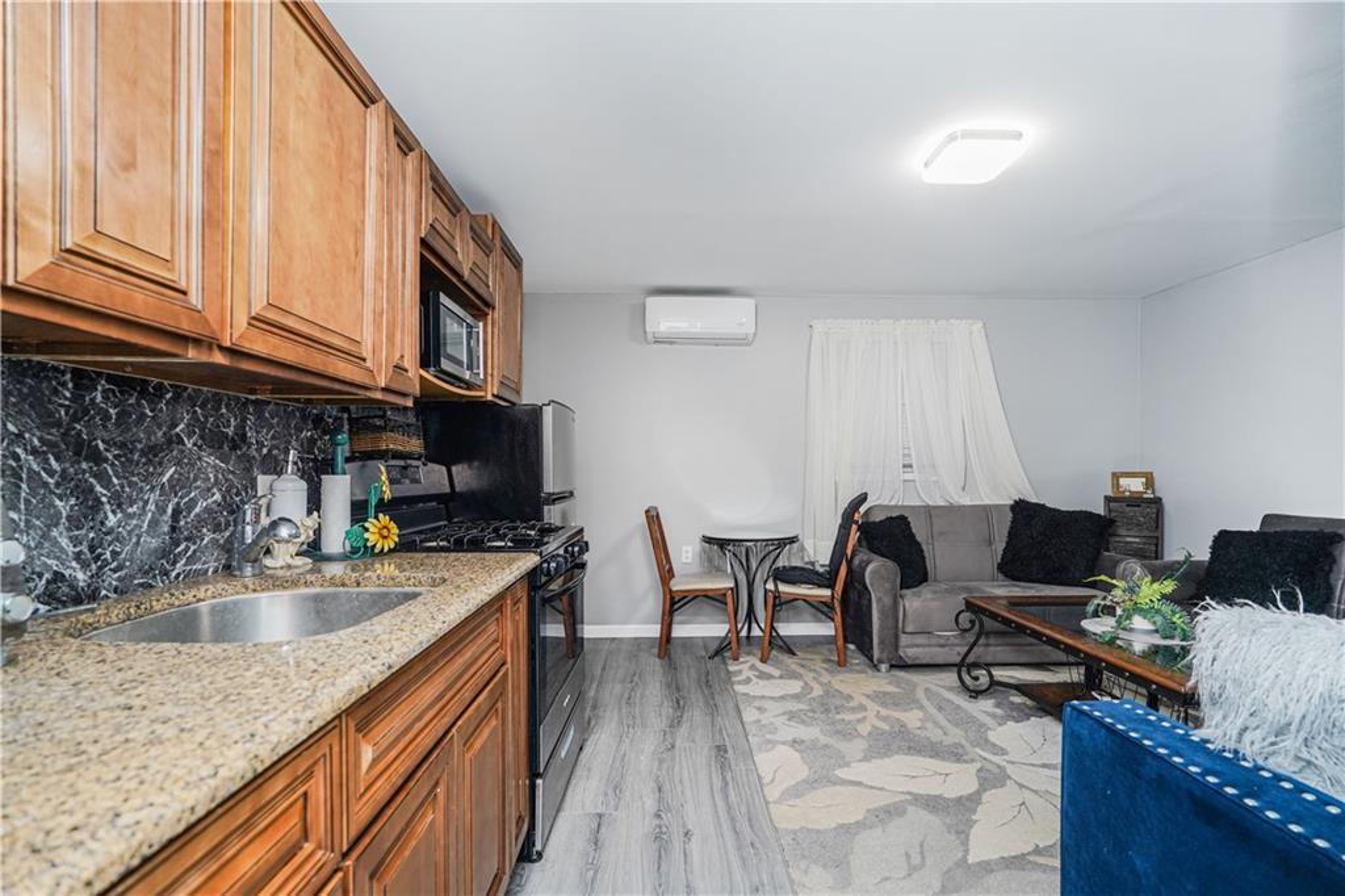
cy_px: 448
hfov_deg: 96.8
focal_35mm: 16
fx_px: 598
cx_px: 672
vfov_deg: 73.7
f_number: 4
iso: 320
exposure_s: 1/30
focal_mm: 16
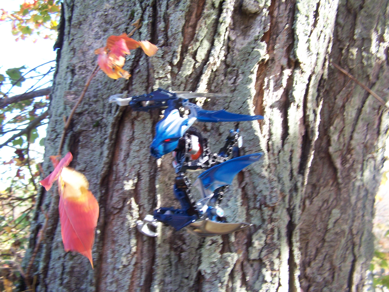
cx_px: 194
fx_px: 427
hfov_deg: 49.0
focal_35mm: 38
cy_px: 146
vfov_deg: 37.7
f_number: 2.8
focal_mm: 6.3
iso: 80
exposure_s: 1/80
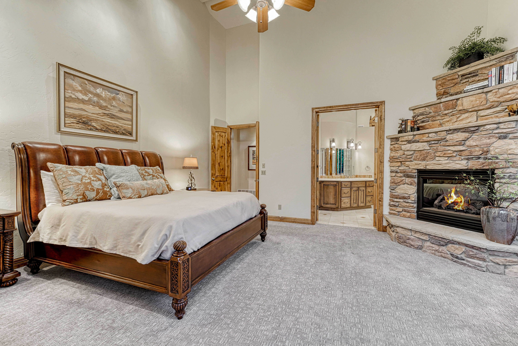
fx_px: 201
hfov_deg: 104.3
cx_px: 259
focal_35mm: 14
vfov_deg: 81.2
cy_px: 173
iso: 800
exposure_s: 1/2.5
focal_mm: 14
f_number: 8
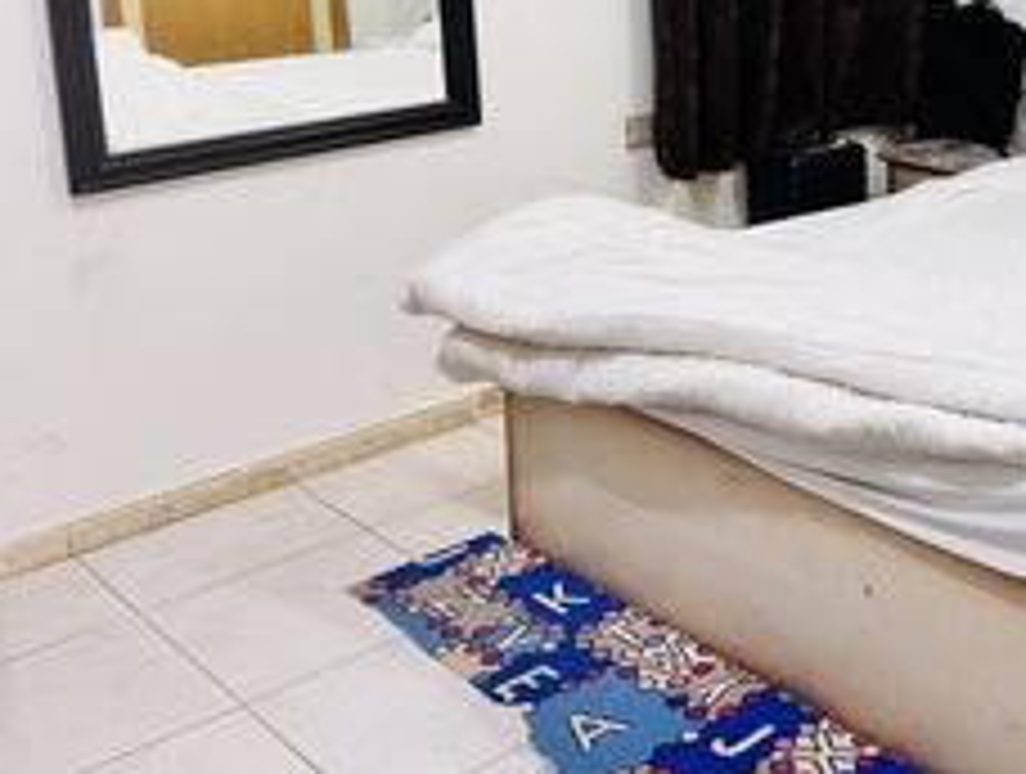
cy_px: 110
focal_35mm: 48
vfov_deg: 29.4
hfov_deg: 36.7
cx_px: 952
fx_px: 1426
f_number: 1.78
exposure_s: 1/60
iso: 200
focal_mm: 6.76
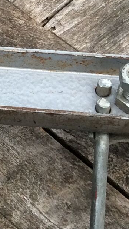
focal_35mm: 146
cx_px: -86
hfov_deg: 8.1
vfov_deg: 14.6
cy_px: 22
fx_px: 887
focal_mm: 3.3
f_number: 2.4
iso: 32
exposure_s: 1/715
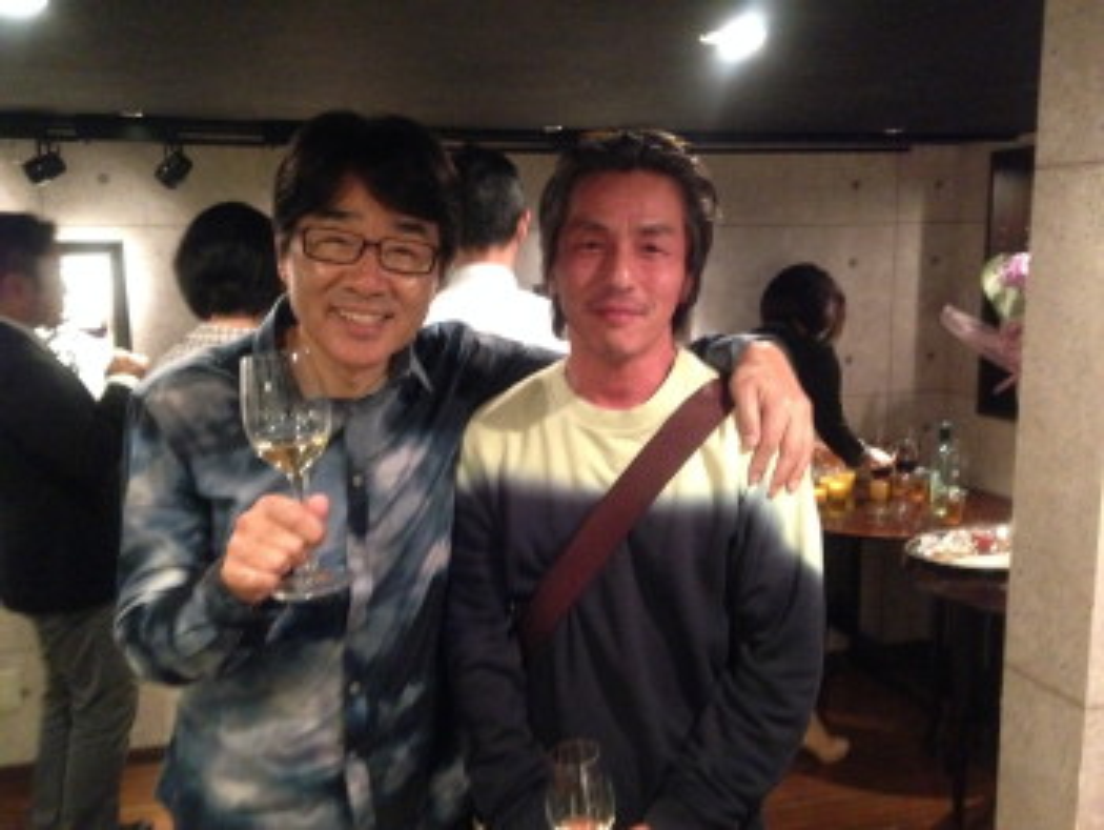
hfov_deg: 55.3
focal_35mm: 33
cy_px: 415
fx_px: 1053
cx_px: 552
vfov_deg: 43.0
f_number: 2.4
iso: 640
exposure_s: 1/15
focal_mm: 4.12
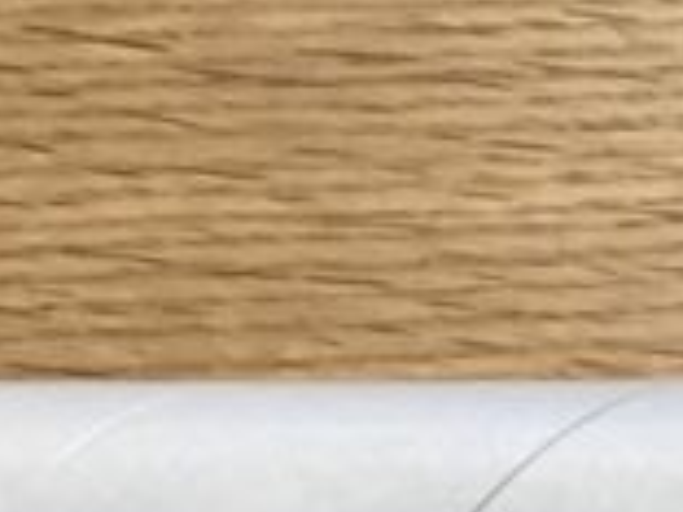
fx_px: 3630
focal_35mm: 184
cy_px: 1252
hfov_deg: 9.0
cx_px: 1948
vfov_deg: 7.5
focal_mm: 3.99
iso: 125
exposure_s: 1/58
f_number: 1.8
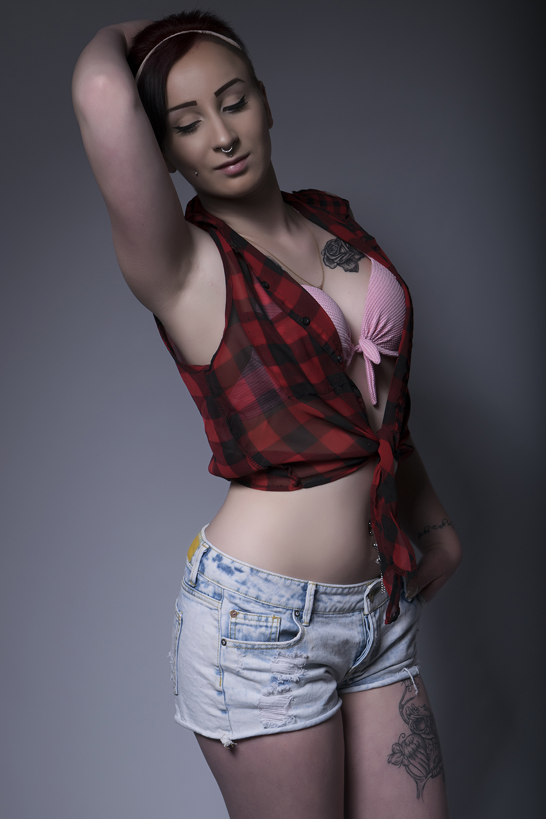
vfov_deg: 24.6
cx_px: 273
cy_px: 410
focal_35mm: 82
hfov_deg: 16.6
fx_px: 1876
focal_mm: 55
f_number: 9
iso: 100
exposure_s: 1/200
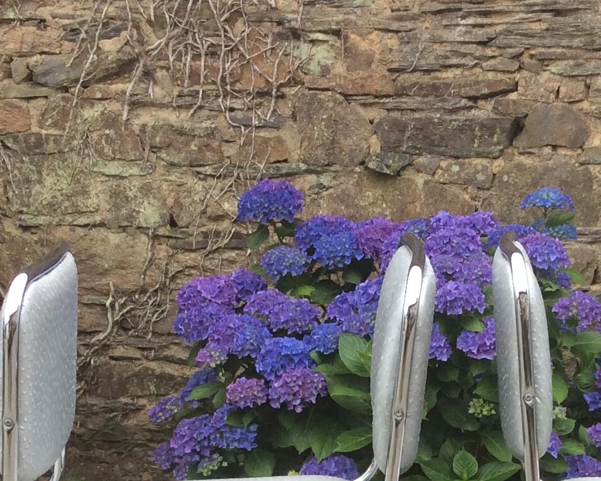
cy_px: 541
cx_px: 459
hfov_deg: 22.2
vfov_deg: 17.4
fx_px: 1512
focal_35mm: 85
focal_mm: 3.3
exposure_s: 1/119
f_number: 2.4
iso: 32
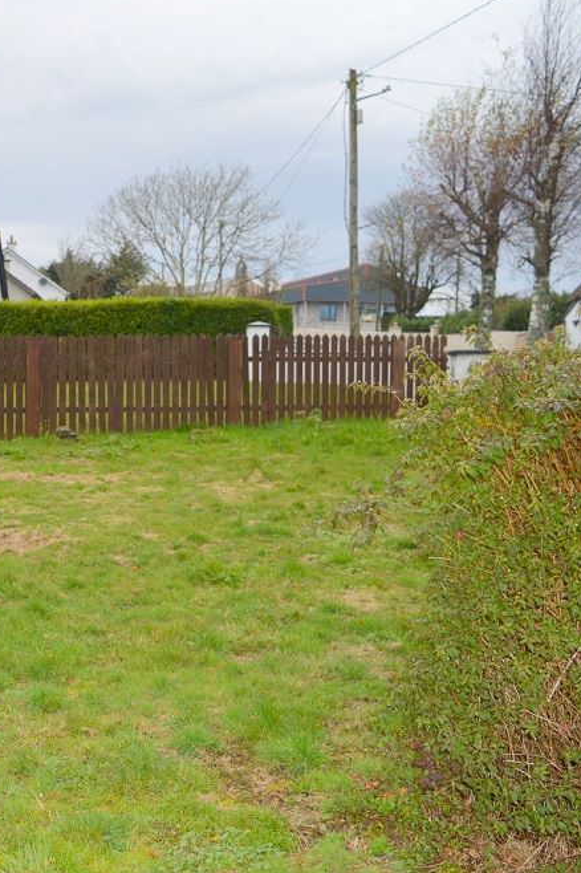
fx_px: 994
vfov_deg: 47.4
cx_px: 9
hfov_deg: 30.5
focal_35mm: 41
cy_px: 434
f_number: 4
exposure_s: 1/125
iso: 140
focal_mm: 18
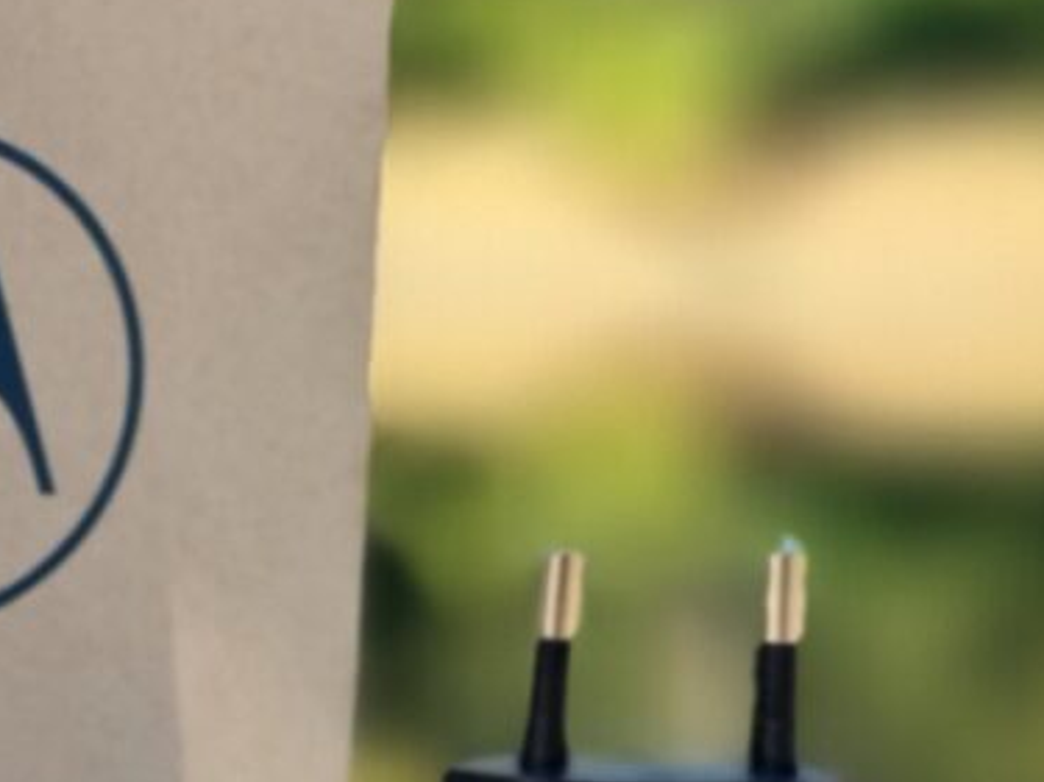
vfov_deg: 13.3
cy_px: 651
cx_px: -365
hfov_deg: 16.6
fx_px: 3347
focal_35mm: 111
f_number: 1.8
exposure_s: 1/415
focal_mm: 5.4
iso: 50
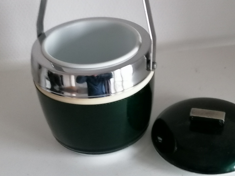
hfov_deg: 29.7
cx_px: 148
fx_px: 441
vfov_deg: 22.6
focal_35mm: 65
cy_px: 69
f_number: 1.8
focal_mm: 4.75
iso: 640
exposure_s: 1/16.7
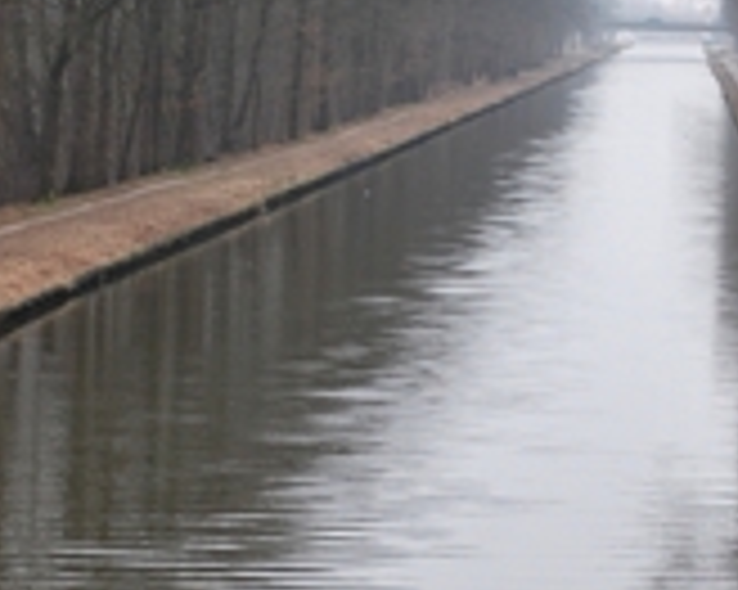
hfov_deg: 11.7
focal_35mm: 165
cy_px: 239
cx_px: 544
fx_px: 3602
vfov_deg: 9.4
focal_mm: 32
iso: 200
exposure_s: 1/30
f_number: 5
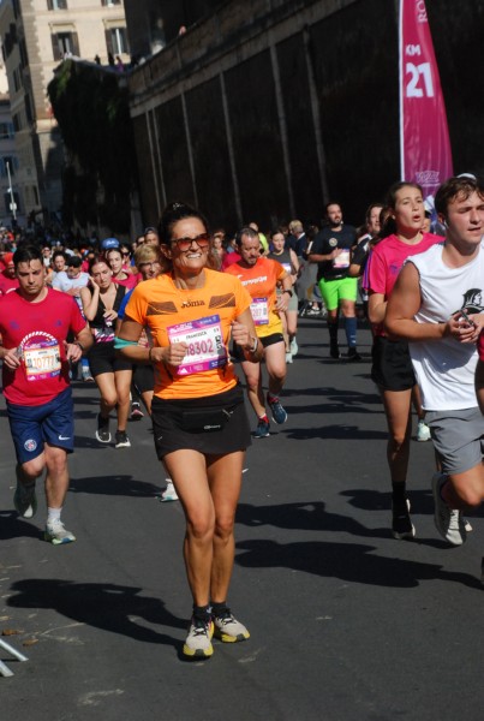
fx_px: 2257
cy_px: 360
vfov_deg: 18.1
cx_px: 242
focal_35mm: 112
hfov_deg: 12.2
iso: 1000
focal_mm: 75
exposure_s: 1/2000
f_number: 9
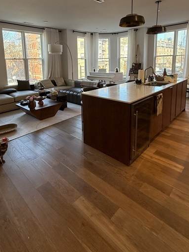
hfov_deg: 63.2
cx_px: 83
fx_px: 153
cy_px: 85
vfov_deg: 76.6
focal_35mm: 21
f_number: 2.2
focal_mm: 2.22
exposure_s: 1/120
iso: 160
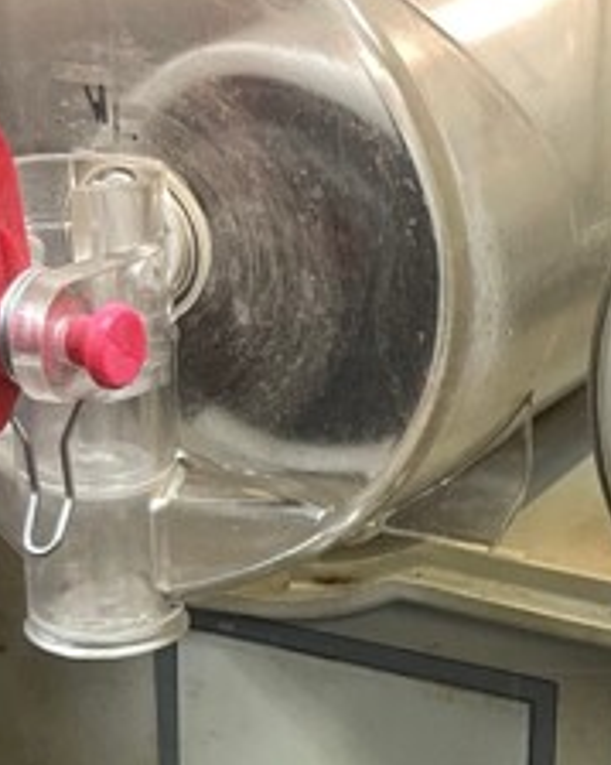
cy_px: 685
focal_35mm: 92
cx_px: 874
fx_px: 2081
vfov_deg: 20.4
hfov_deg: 15.6
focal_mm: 5.1
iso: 200
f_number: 1.6
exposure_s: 1/60
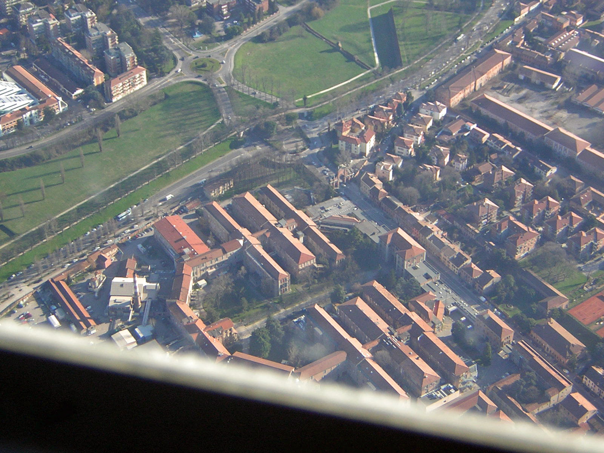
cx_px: 302
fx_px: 1152
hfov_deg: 29.4
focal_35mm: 66
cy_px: 226
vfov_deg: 22.3
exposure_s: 1/257
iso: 50
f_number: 3.5
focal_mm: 8.6
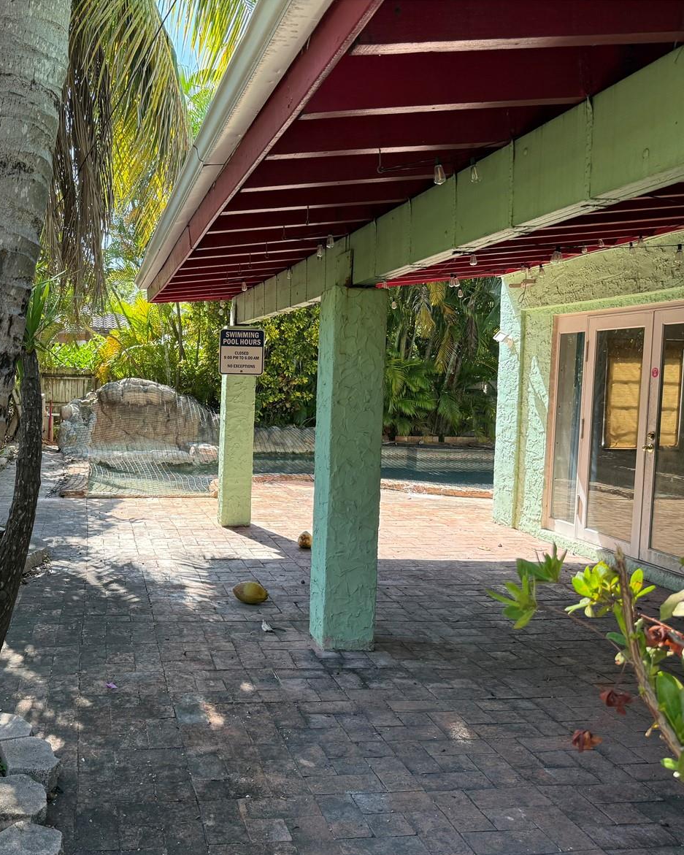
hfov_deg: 44.6
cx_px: 193
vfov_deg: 55.7
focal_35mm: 32
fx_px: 810
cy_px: 437
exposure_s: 1/532
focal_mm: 6.76
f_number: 1.78
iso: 100
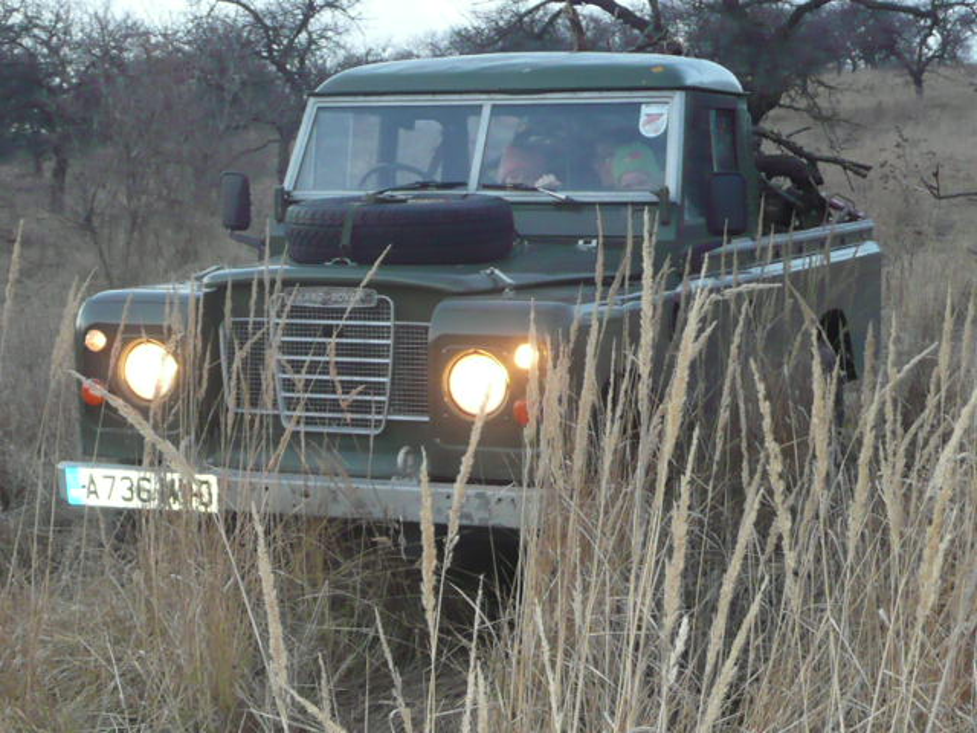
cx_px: 488
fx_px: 2117
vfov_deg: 19.6
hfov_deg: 26.0
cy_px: 366
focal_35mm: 75
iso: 320
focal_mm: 8.2
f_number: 4.2
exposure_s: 1/30
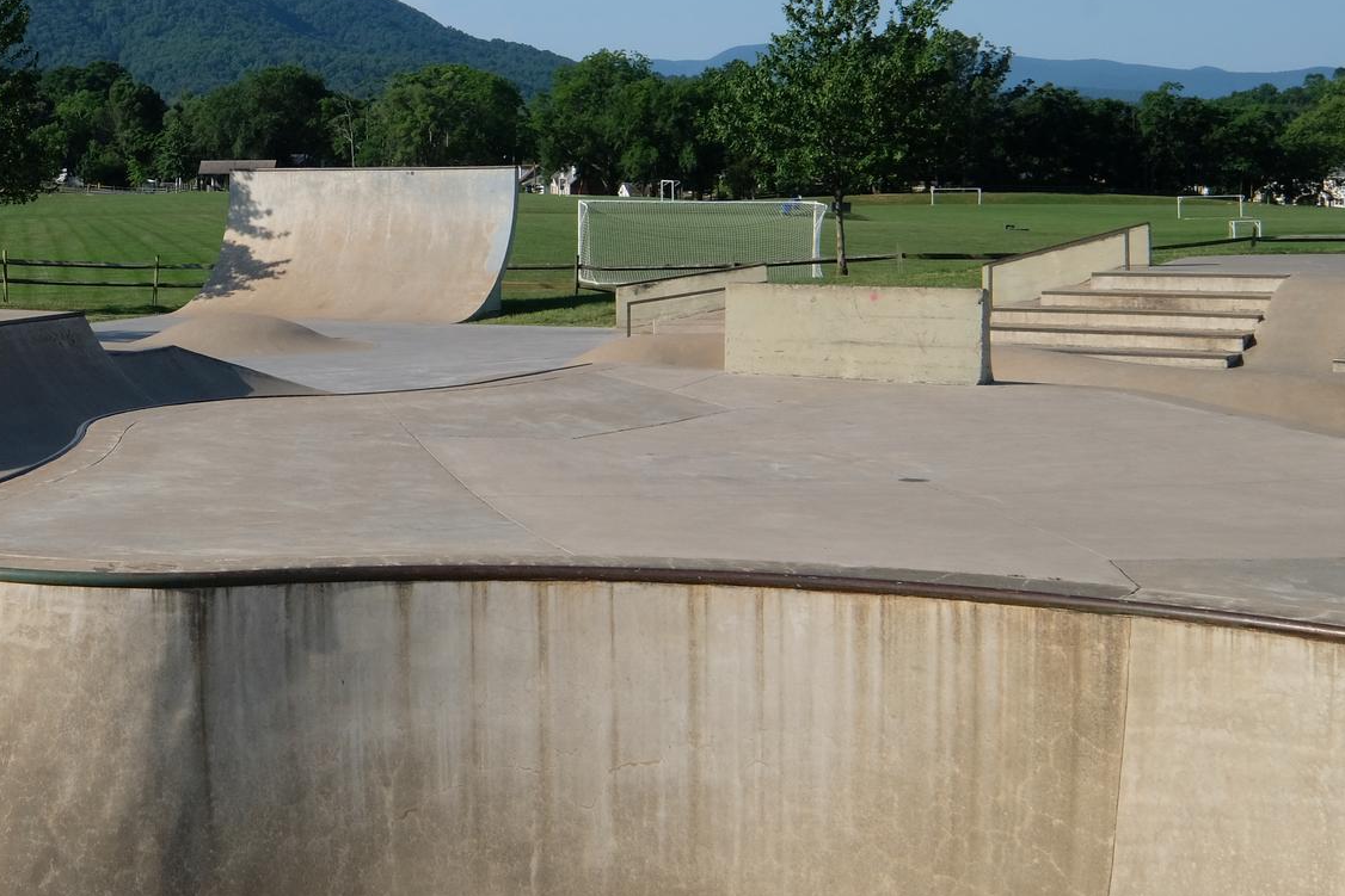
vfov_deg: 22.4
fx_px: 2242
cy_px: 207
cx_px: 124
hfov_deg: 31.7
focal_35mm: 60
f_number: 16
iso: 500
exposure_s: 1/250
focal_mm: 21.9
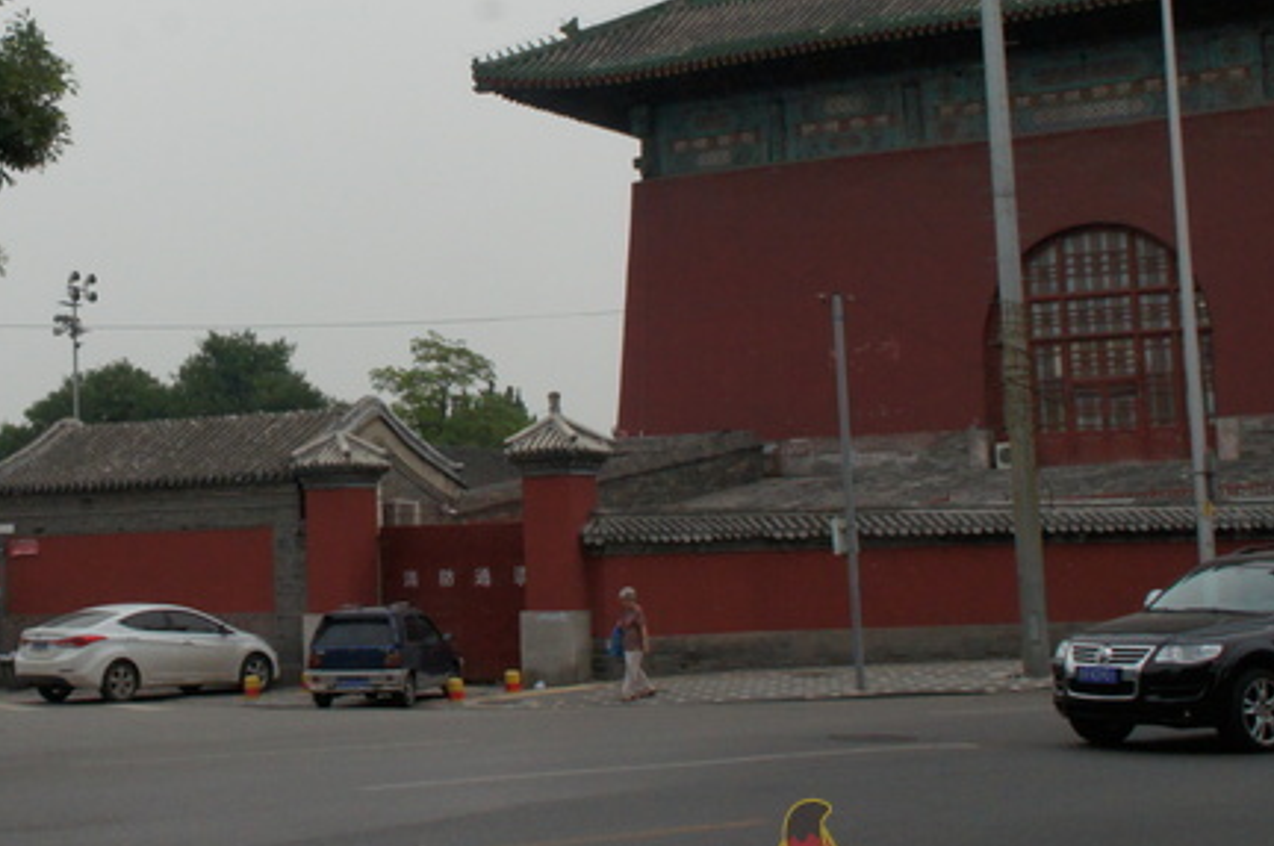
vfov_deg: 20.8
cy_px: 243
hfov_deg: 30.1
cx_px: 224
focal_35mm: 65
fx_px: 2298
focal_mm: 24
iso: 800
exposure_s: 1/1250
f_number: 13
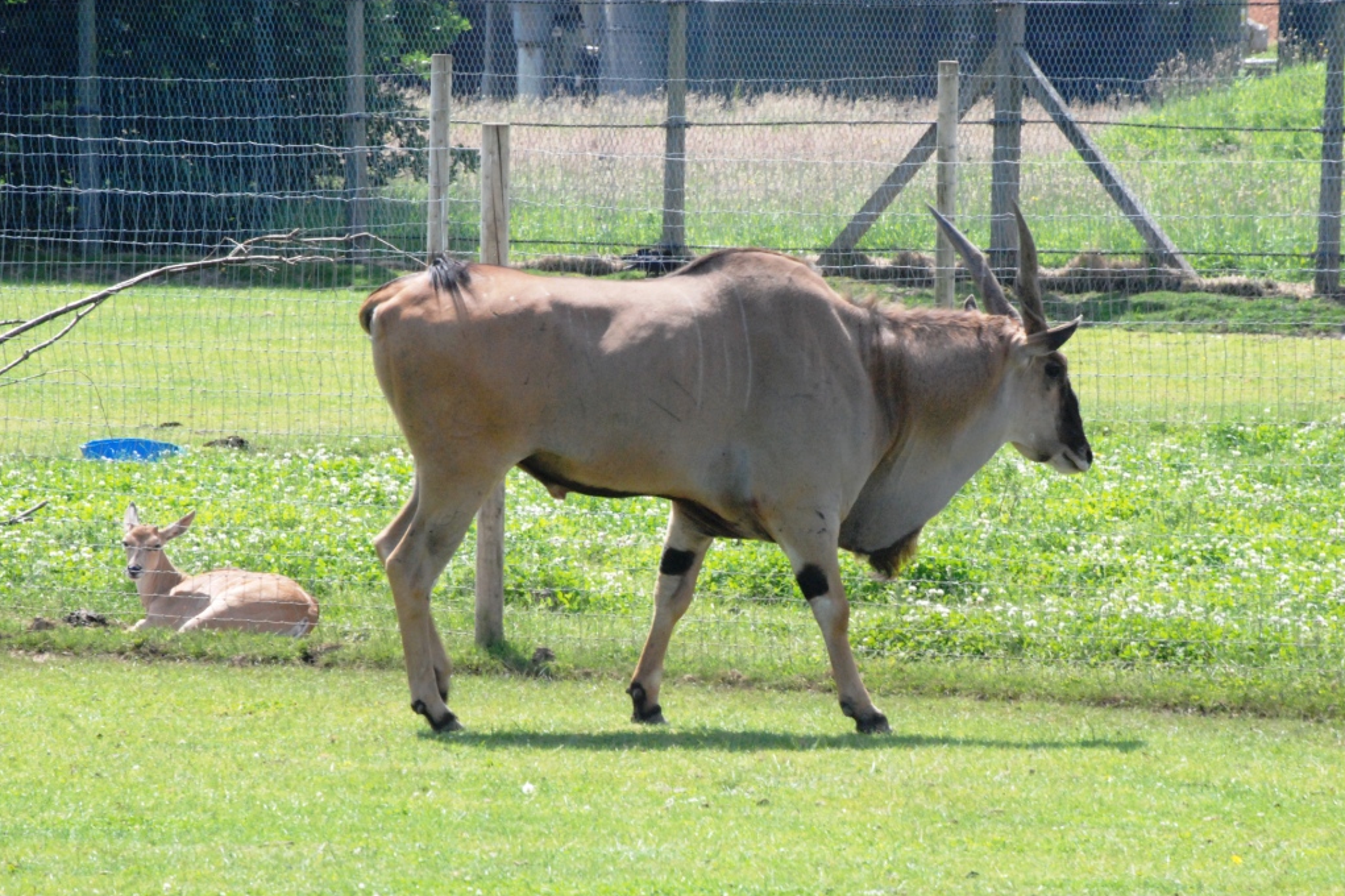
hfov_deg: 4.6
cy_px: 449
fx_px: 16881
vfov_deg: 3.0
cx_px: 672
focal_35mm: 452
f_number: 22
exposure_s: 1/160
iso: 1600
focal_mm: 300
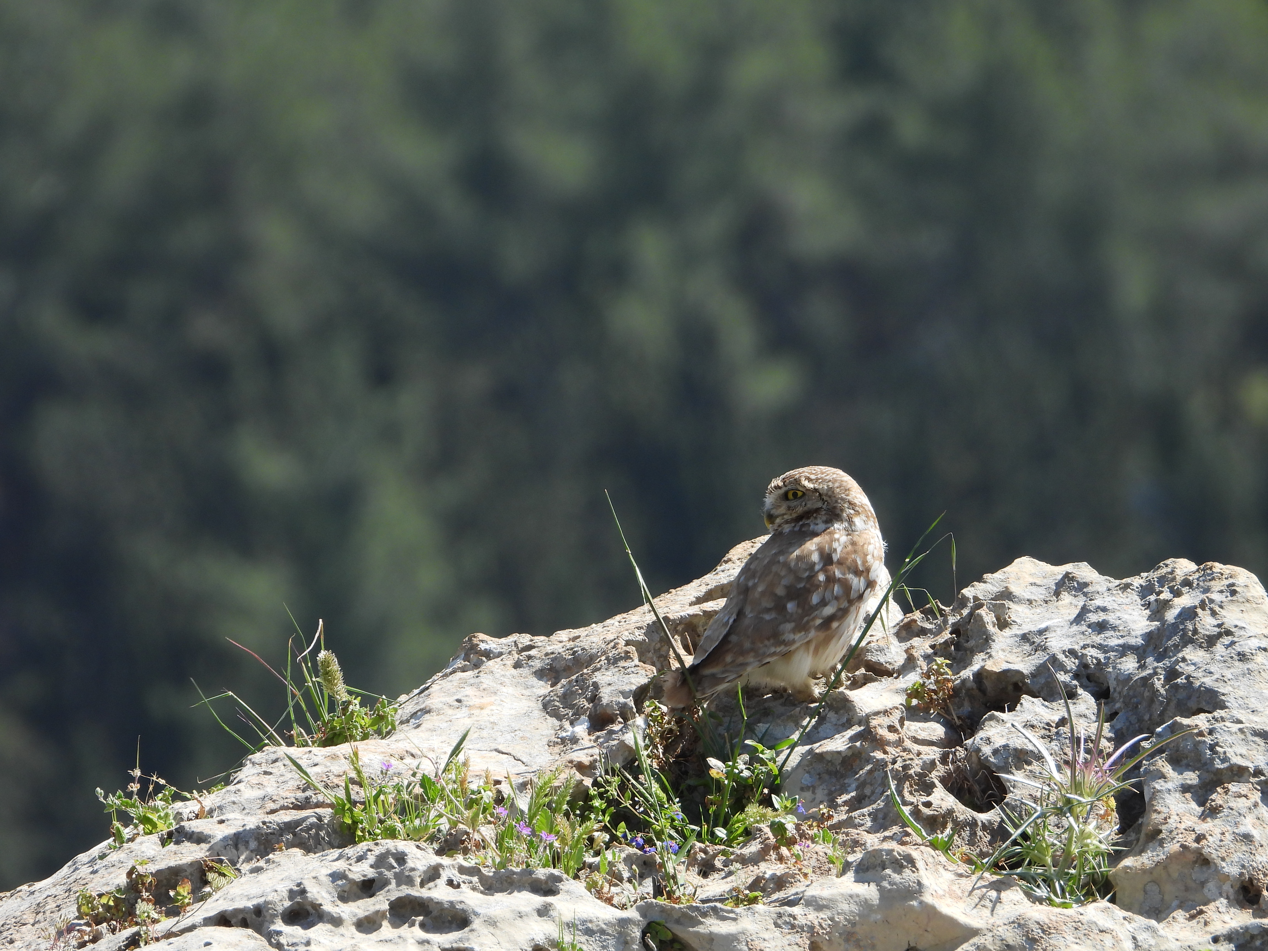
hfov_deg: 2.6
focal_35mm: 750
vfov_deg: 2.0
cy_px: 476
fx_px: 27473
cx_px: 634
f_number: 5.6
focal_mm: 135
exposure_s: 1/500
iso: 140
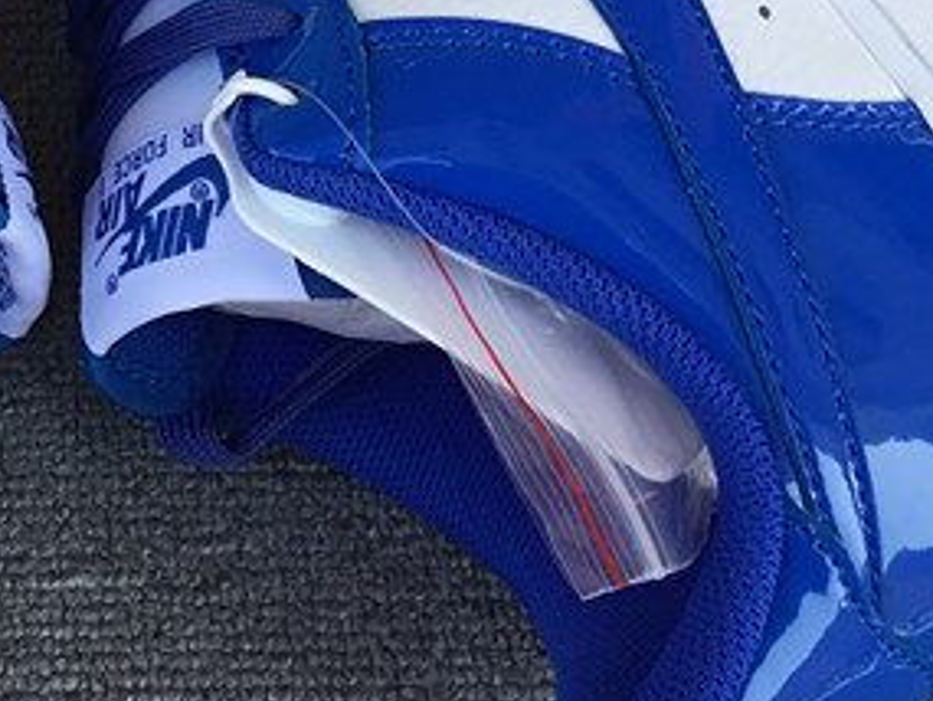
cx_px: 26
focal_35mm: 98
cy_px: -34
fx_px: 2642
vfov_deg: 14.8
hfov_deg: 19.5
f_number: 2.4
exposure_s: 1/231
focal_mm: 3.3
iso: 25
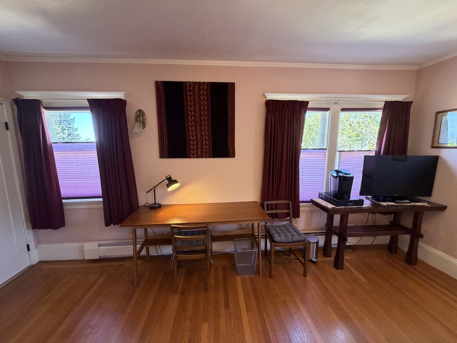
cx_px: 228
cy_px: 172
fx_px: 185
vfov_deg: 85.7
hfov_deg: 102.1
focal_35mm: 14
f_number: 2.2
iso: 320
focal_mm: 2.22
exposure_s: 1/60
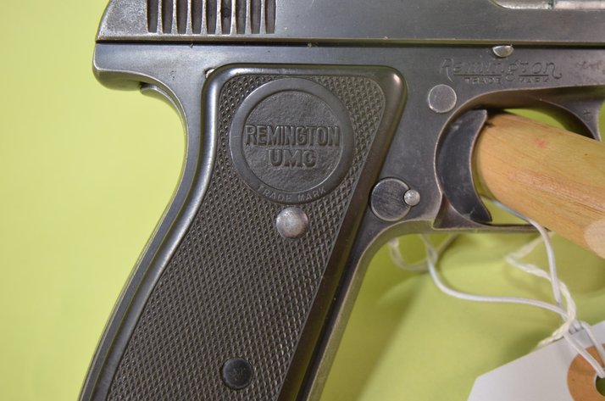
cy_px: 200
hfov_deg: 53.2
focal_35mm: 36
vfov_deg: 36.7
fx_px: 604
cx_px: 302
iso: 800
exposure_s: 1/125
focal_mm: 24
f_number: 6.3
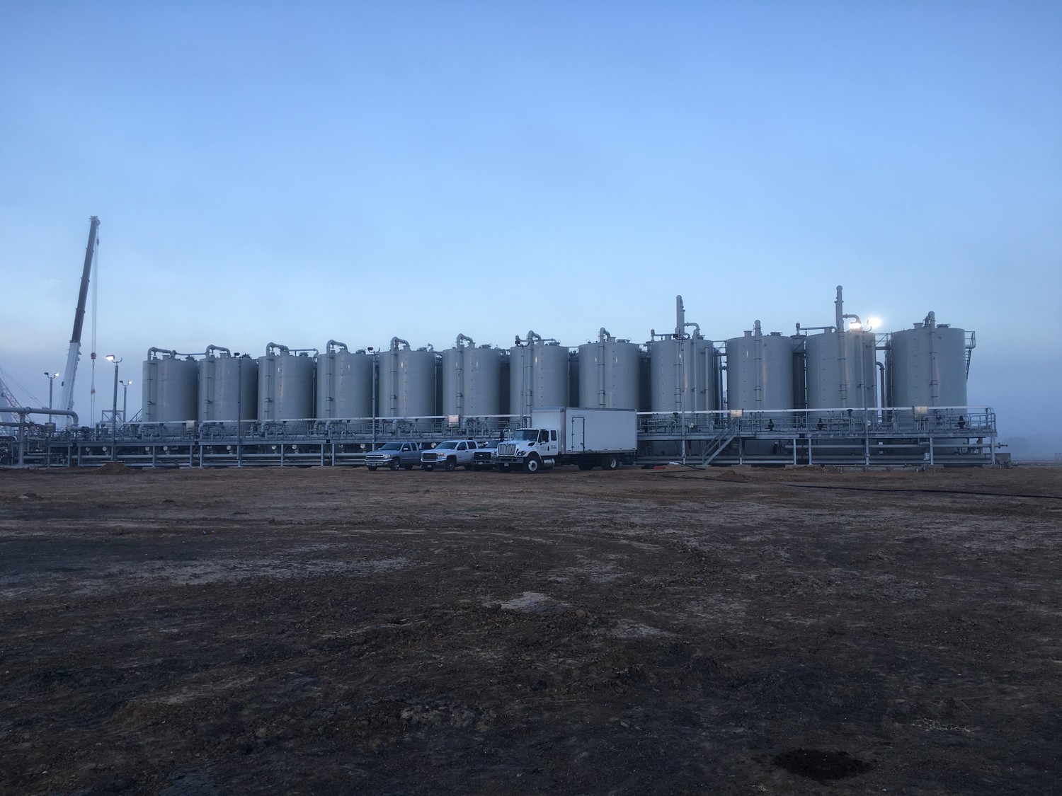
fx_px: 890
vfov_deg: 48.2
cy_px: 398
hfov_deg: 61.7
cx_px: 531
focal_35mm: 29
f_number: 2.2
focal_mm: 4.15
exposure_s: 1/190
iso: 25
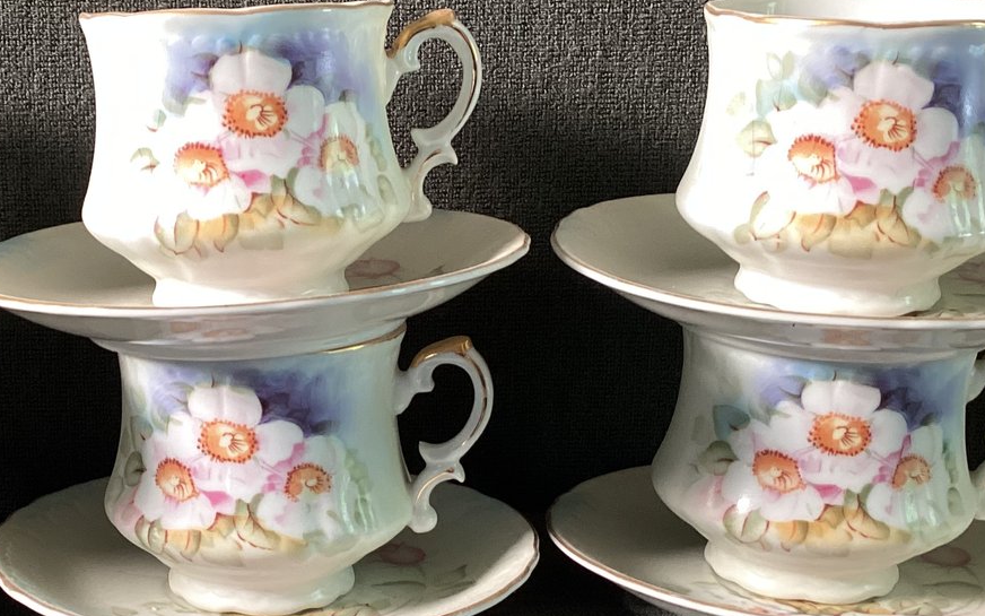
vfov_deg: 22.7
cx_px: 297
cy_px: 394
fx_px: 1530
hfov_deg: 35.2
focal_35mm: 57
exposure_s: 1/50
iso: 100
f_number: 2.4
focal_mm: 3.3
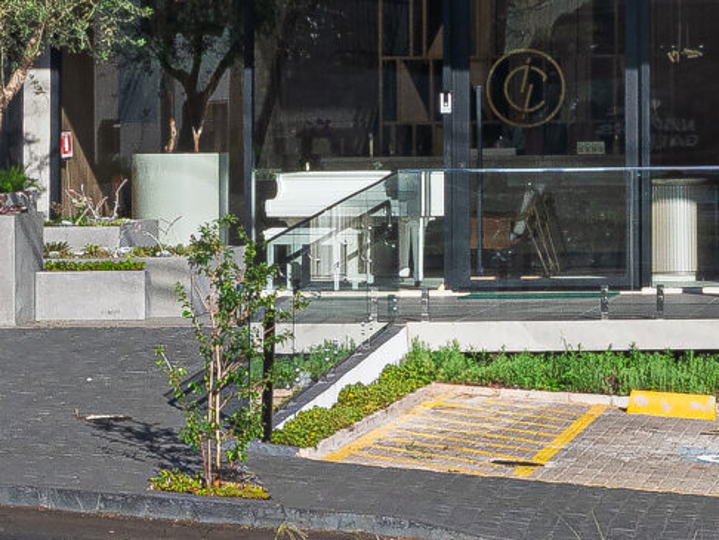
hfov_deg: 8.5
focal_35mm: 228
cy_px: -122
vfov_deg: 6.5
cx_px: 1089
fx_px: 4738
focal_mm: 45
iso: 320
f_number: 22
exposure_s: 1/125
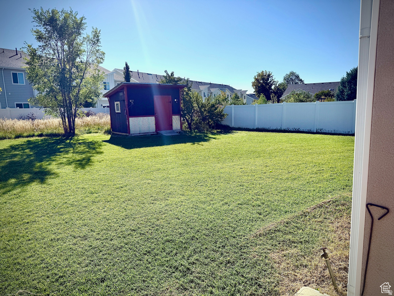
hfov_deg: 71.6
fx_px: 273
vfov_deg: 56.8
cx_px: 197
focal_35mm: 24
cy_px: 148
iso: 80
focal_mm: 6.76
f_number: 1.78
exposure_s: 1/6711
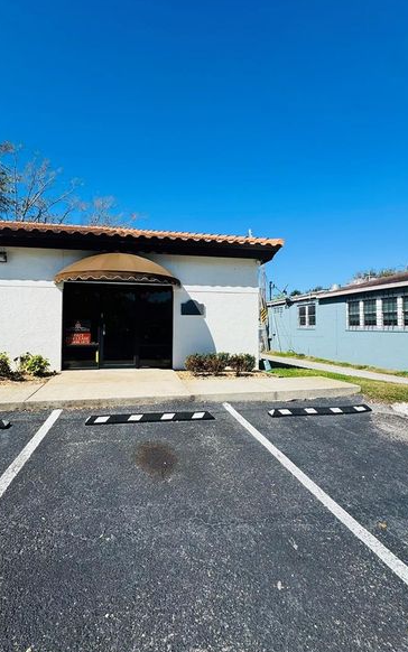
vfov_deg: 94.3
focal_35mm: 17
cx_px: 183
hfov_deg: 67.8
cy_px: 316
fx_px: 302
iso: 50
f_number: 2.2
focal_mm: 2.22
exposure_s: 1/2208
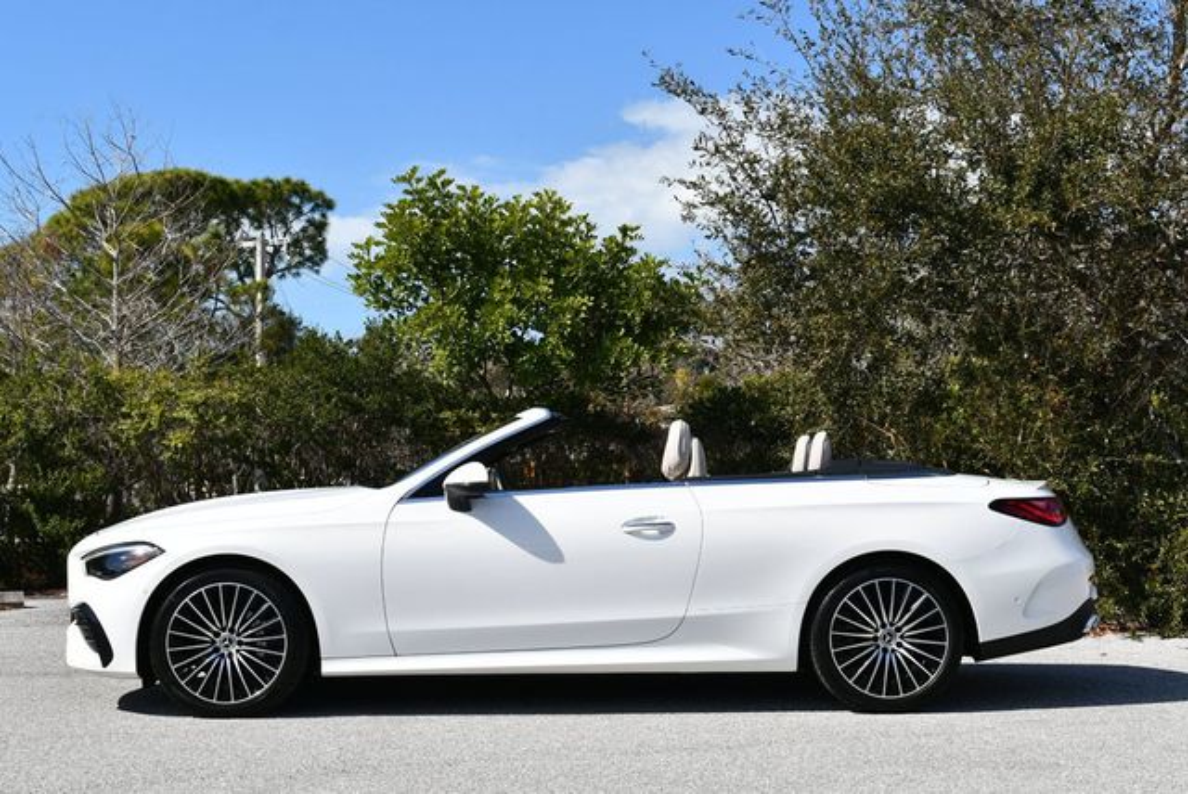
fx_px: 1850
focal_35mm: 56
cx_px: 594
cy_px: 397
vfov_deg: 24.2
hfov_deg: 35.6
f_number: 9
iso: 100
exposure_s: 1/320
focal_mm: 28
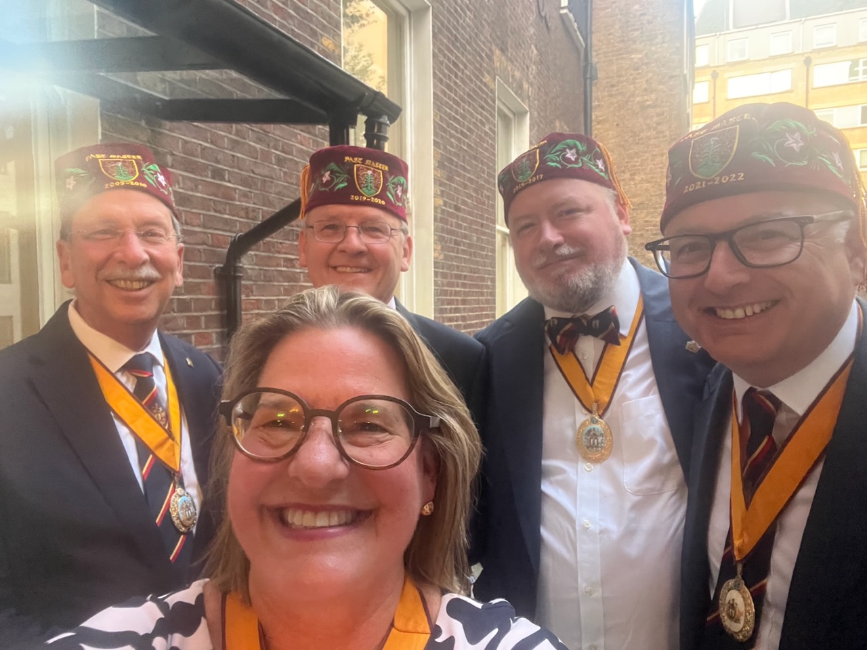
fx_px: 576
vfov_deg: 58.9
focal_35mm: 23
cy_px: 325
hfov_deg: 73.9
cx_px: 434
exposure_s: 1/30
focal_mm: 2.71
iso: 500
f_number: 2.2
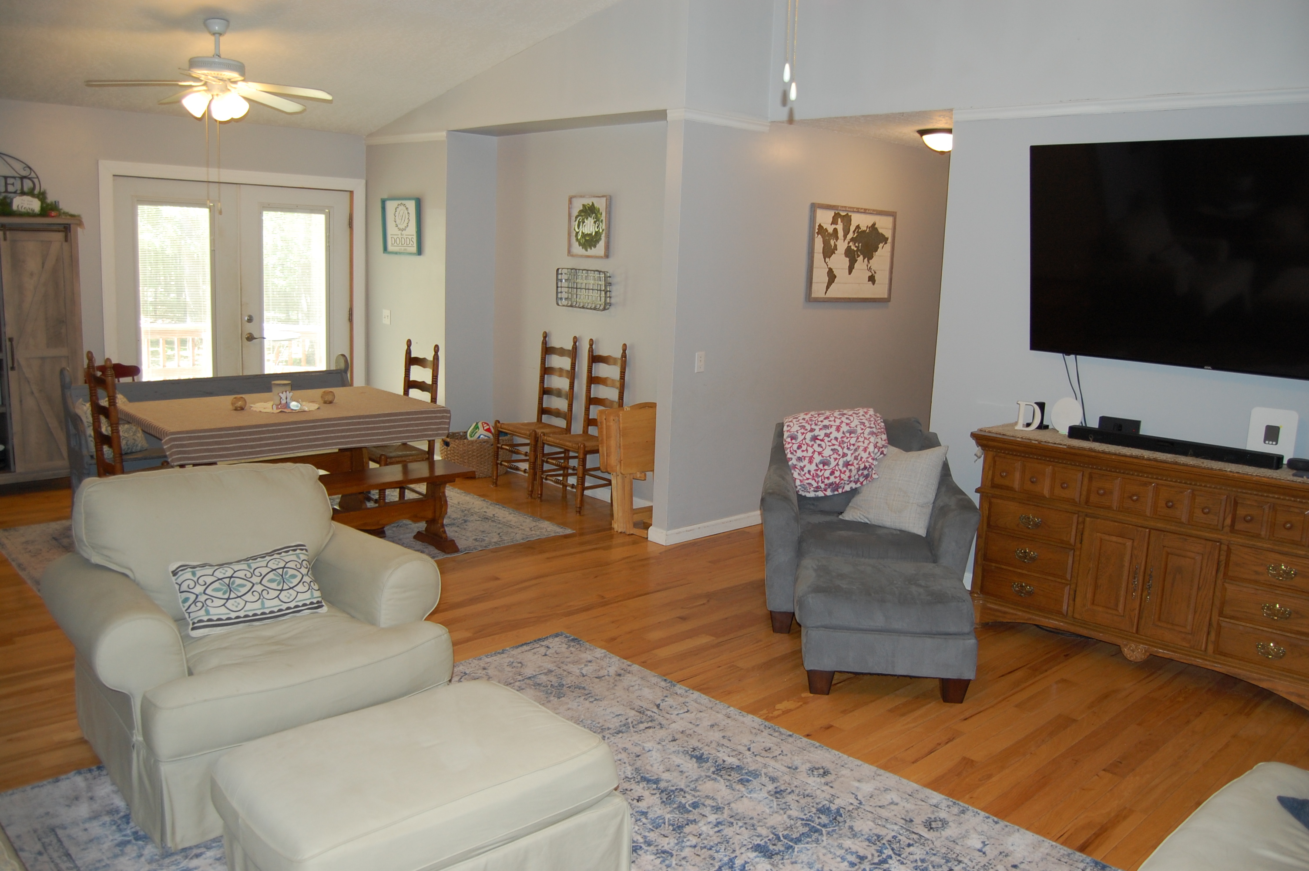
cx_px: 654
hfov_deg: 67.4
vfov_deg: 47.8
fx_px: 981
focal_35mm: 27
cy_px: 436
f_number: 3.5
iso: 400
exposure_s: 1/60
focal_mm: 18
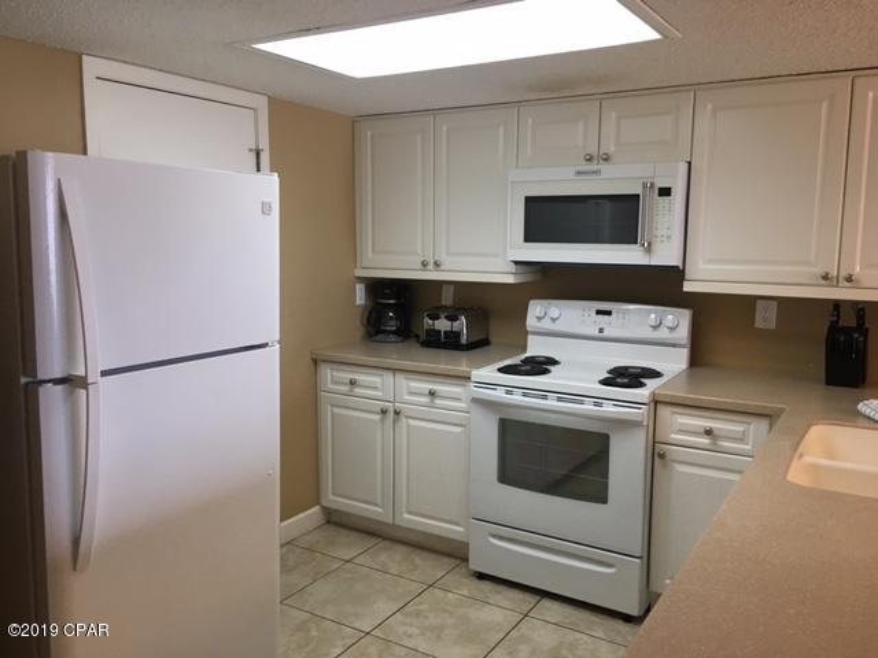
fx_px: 736
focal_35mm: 29
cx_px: 439
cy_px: 329
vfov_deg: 48.2
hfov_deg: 61.7
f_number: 2.2
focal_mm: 4.15
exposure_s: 1/30
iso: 40
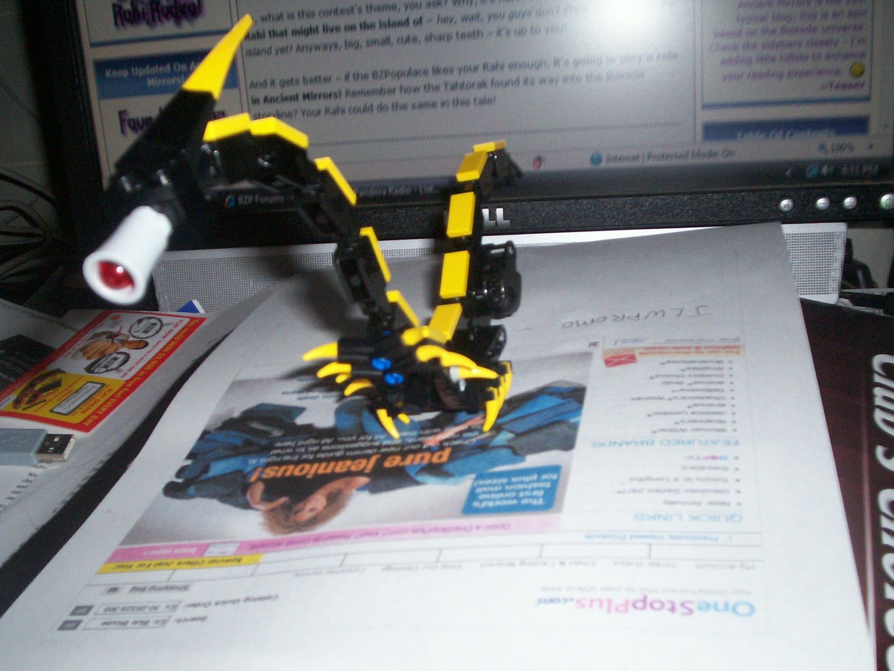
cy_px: 376
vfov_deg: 34.3
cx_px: 412
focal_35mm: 42
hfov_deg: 44.7
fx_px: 1085
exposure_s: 1/64
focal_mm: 5.9
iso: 140
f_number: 4.5
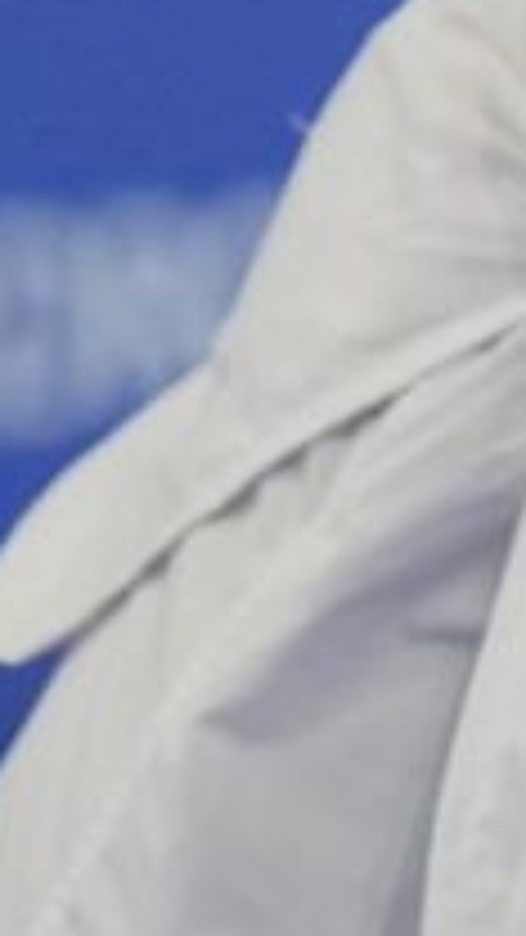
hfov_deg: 0.8
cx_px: 1866
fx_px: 36697
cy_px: -1184
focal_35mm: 1480
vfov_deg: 1.5
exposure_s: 1/1000
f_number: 2.8
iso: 2000
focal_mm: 163
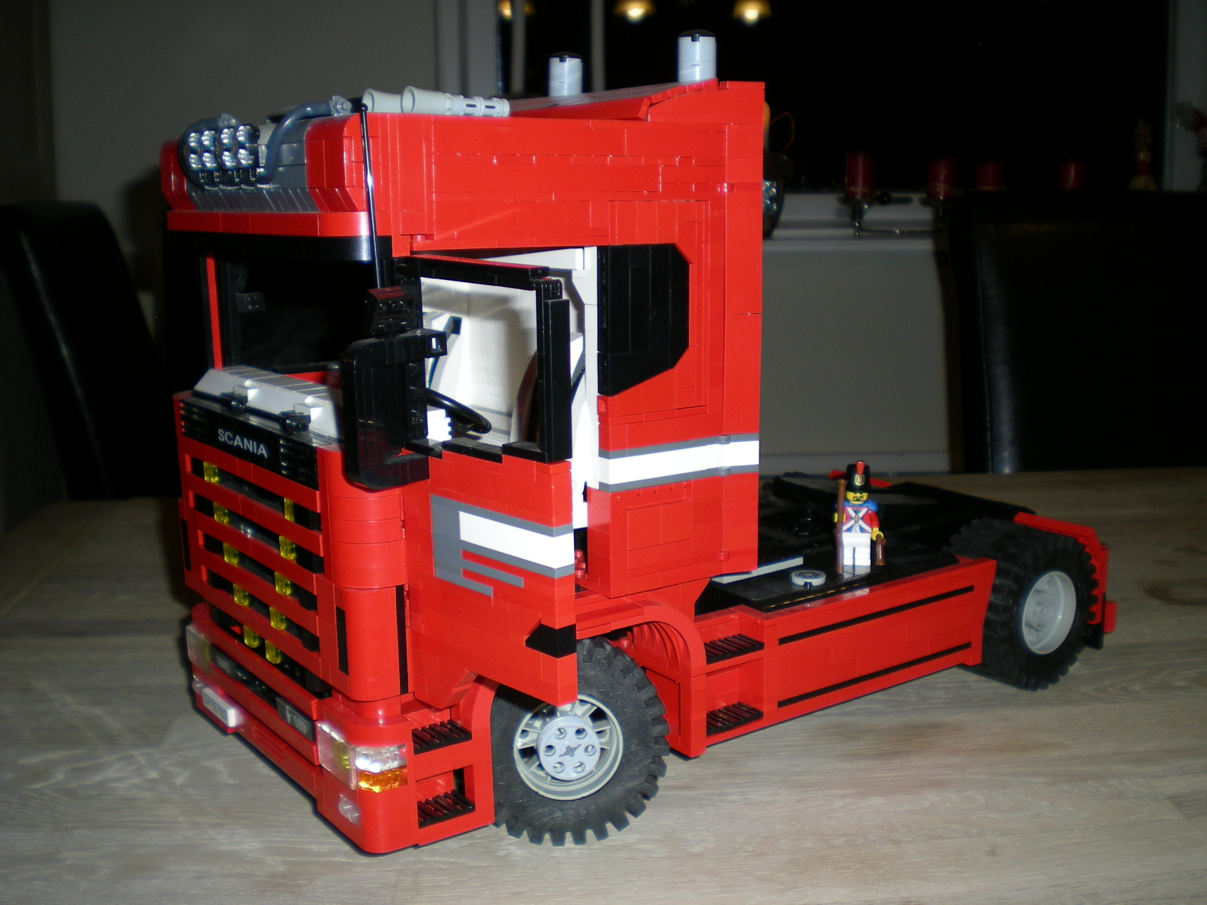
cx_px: 604
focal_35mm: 38
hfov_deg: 49.0
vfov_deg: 37.7
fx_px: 1325
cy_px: 452
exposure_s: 1/60
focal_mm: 6.3
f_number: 3.1
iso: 50
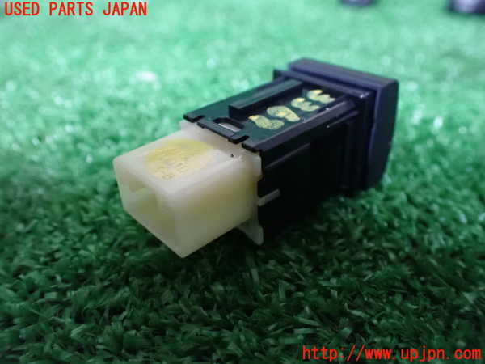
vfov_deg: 46.8
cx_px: 242
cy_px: 182
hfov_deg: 60.0
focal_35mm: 30
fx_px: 420
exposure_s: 1/30
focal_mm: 5.4
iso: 1600
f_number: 2.3
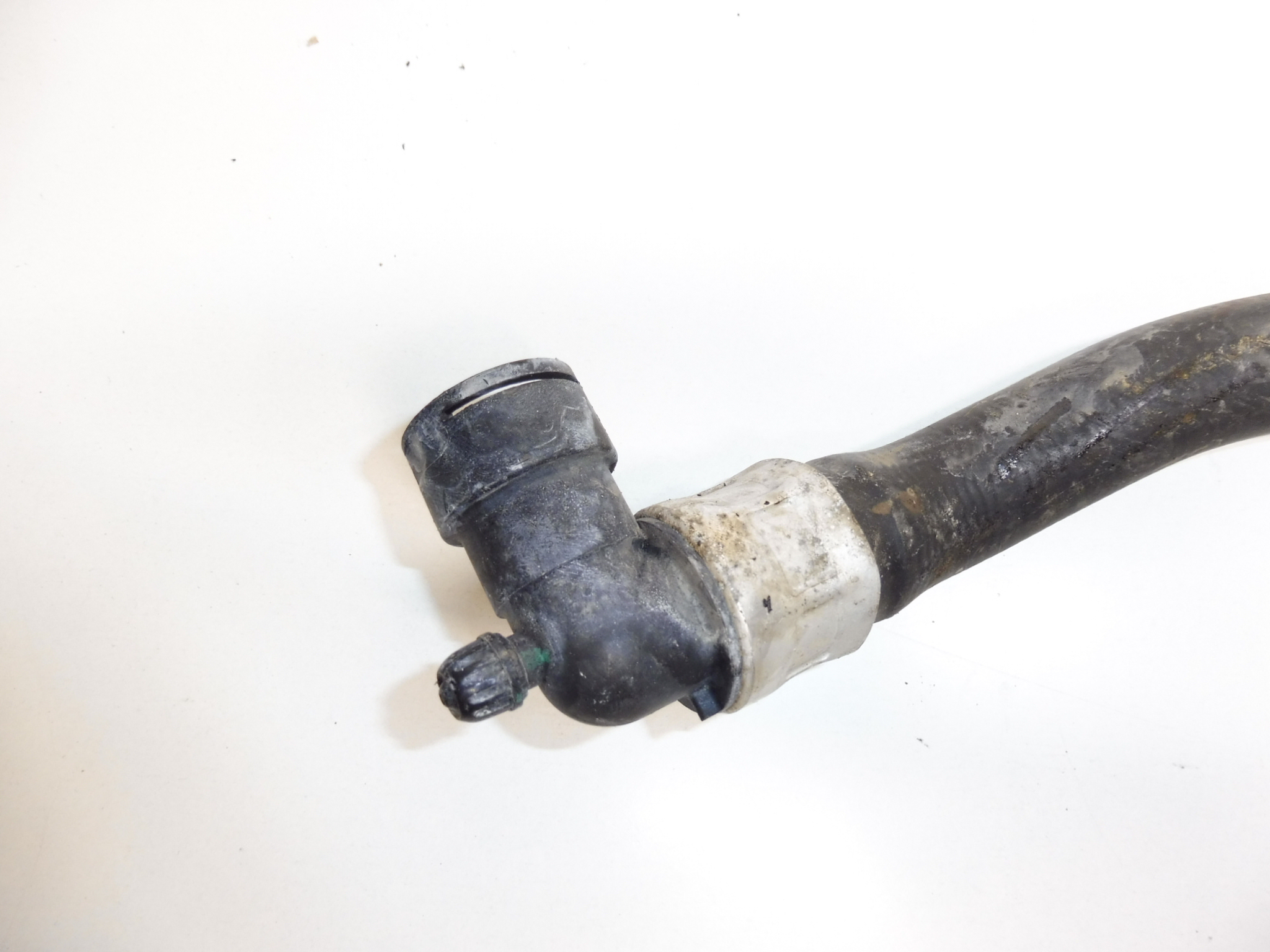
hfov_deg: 69.4
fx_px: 917
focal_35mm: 25
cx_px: 635
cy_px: 476
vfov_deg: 54.9
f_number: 3.5
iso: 200
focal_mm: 4.4
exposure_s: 1/60
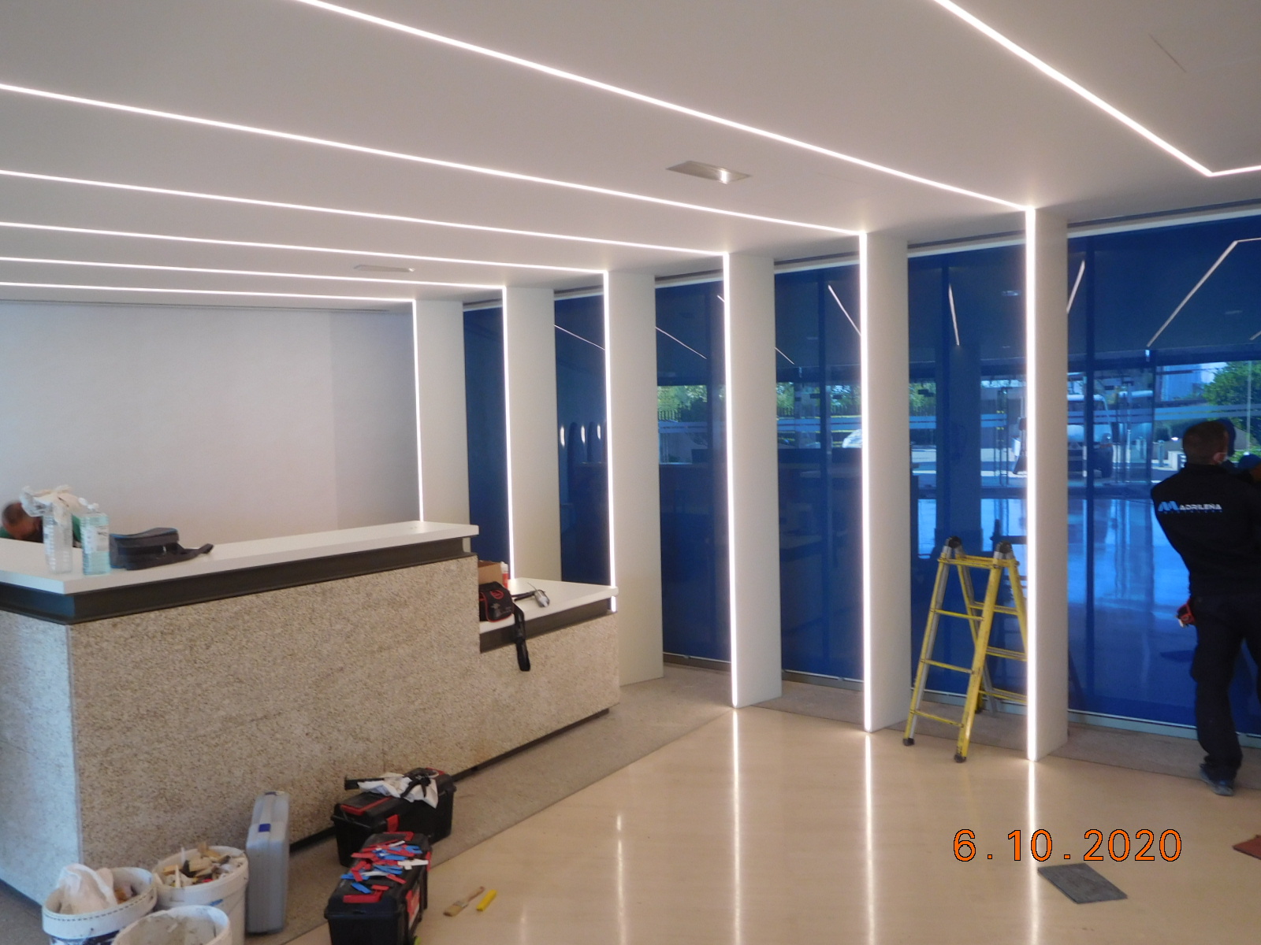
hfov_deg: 69.4
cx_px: 630
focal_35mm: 25
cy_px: 472
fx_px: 911
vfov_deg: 54.9
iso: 125
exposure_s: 1/50
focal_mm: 4.5
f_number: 3.4
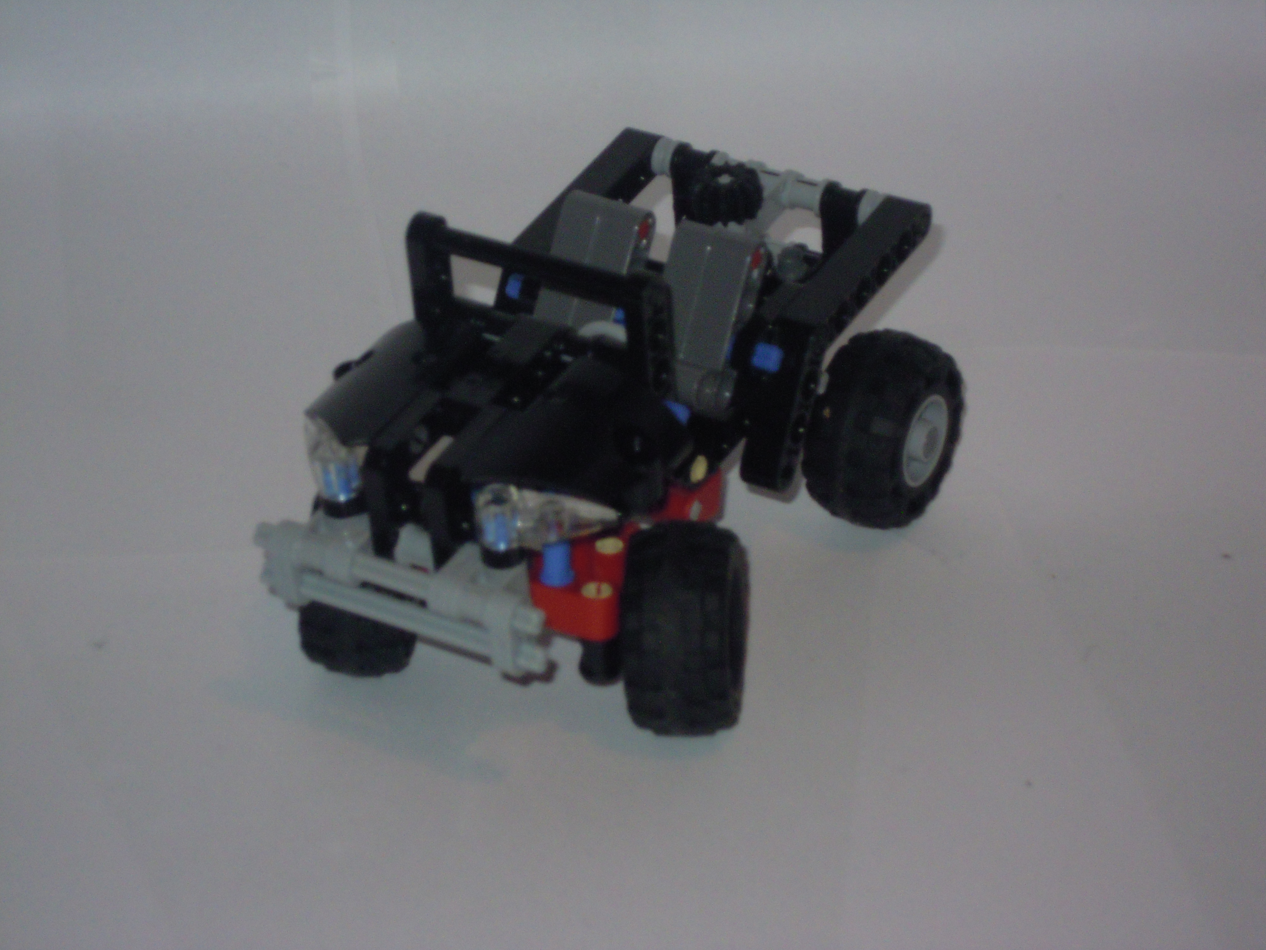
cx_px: 633
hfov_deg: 17.4
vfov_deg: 13.1
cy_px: 475
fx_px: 4133
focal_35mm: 113
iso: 400
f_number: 5.9
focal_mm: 20.3
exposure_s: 1/60
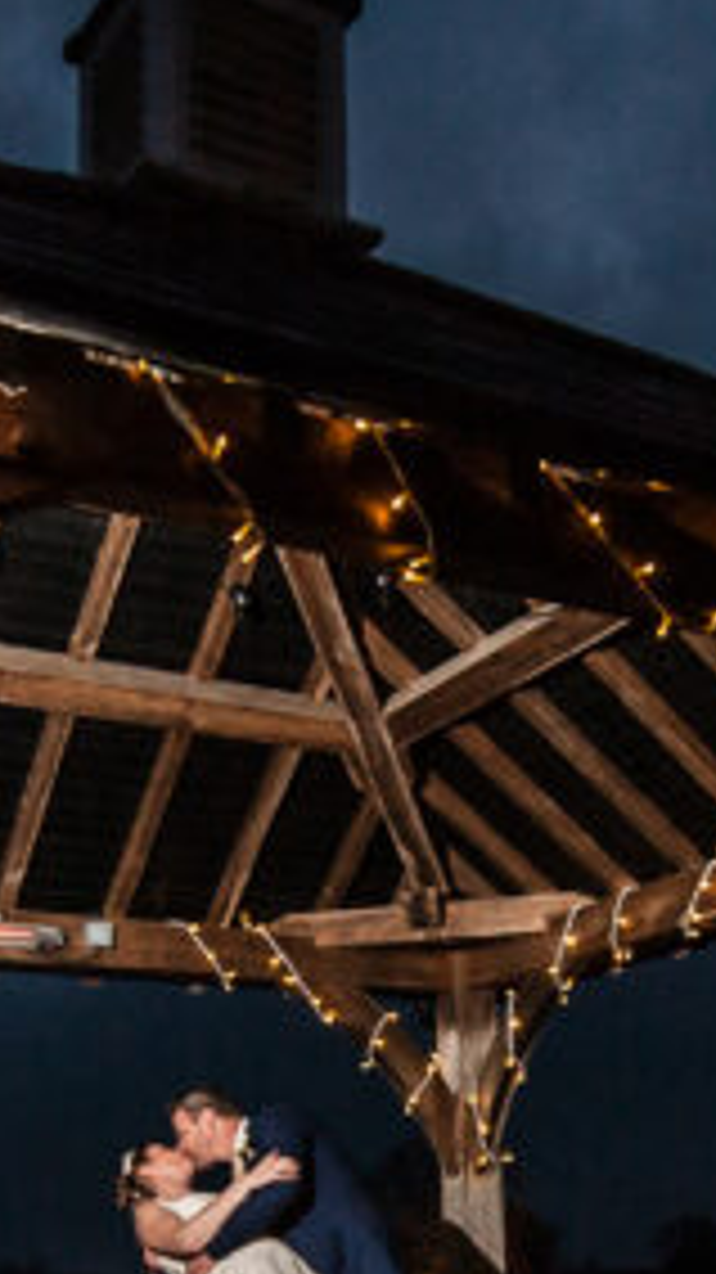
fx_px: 1790
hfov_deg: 22.5
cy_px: 1051
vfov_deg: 37.5
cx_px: 459
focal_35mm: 53
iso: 250
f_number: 4.5
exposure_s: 1/60
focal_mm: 14
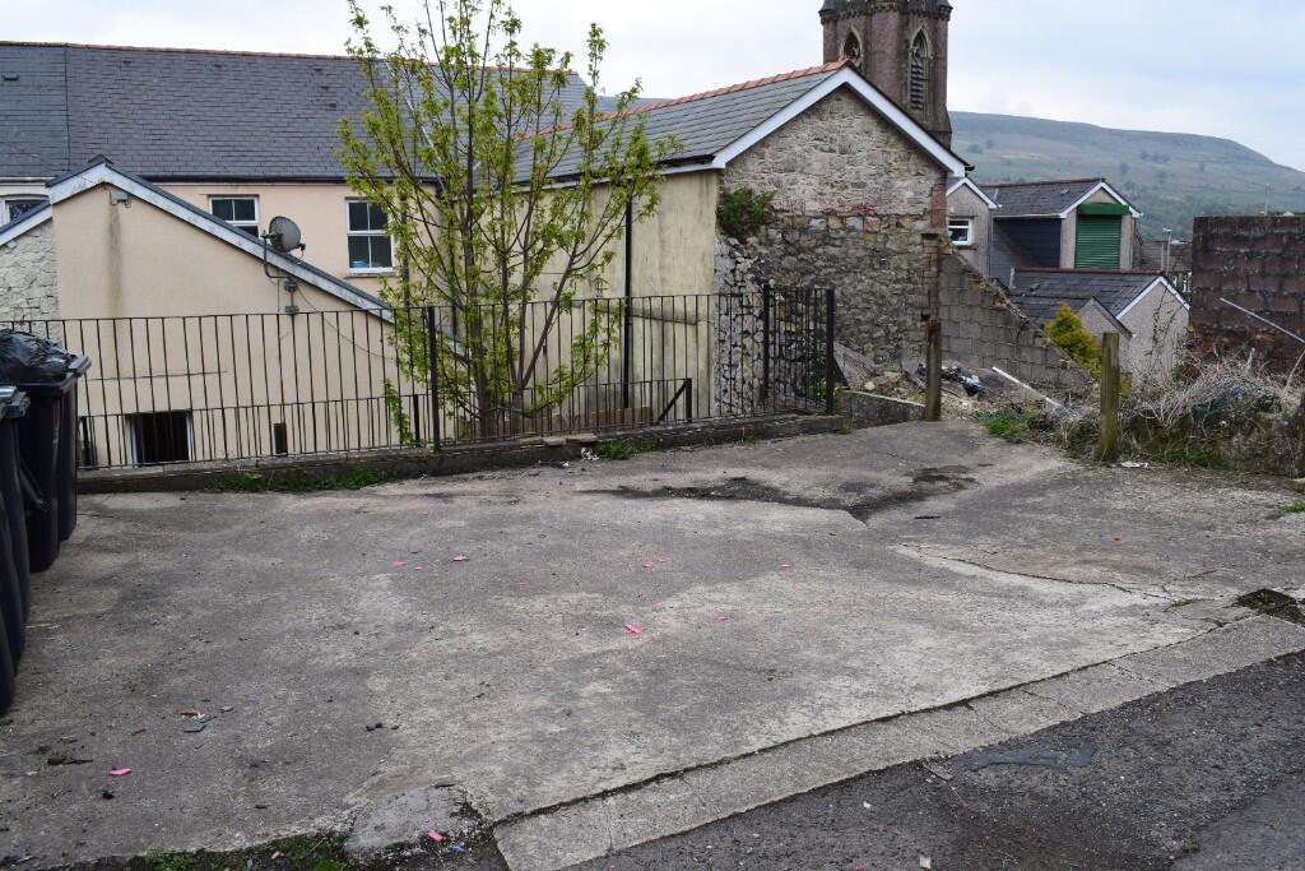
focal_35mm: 30
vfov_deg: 43.6
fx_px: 1088
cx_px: 652
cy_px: 436
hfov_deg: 61.9
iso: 400
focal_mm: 20
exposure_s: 1/250
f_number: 10
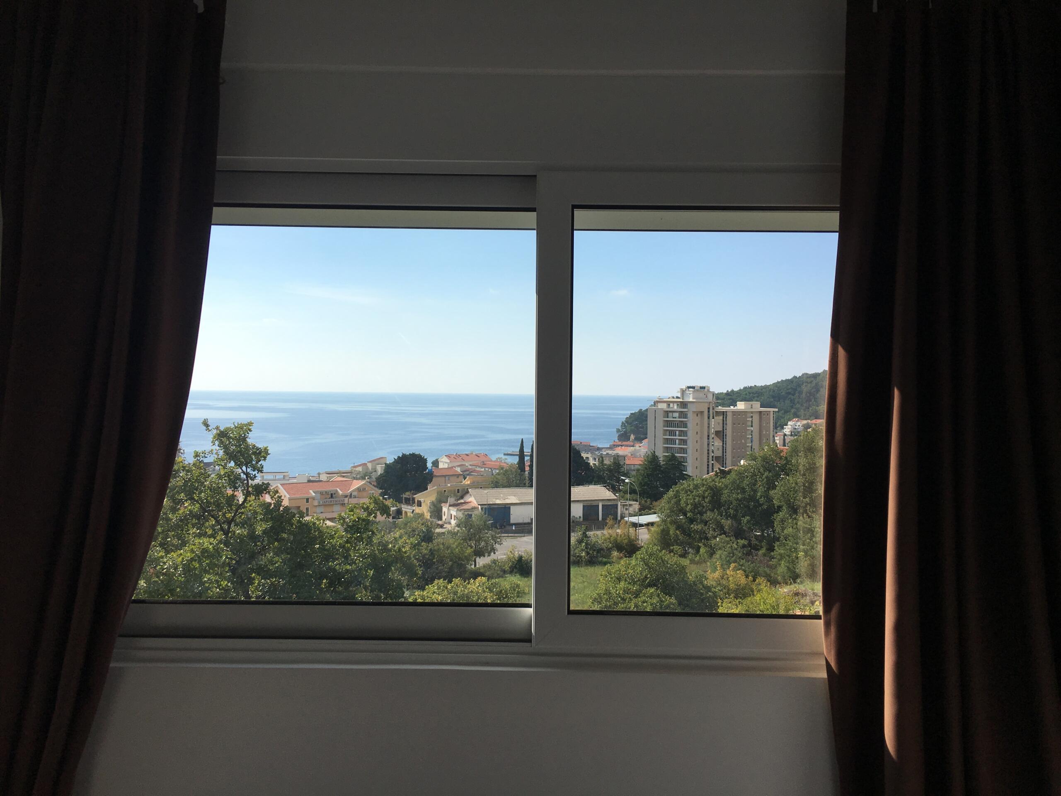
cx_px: 530
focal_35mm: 29
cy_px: 398
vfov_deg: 48.2
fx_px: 889
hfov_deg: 61.7
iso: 25
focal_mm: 4.15
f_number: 2.2
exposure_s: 1/2024
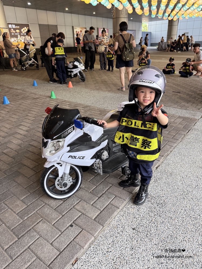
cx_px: 101
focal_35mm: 24
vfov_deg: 71.6
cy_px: 134
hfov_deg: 56.8
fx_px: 187
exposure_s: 1/120
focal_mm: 6.76
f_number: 1.78
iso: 125
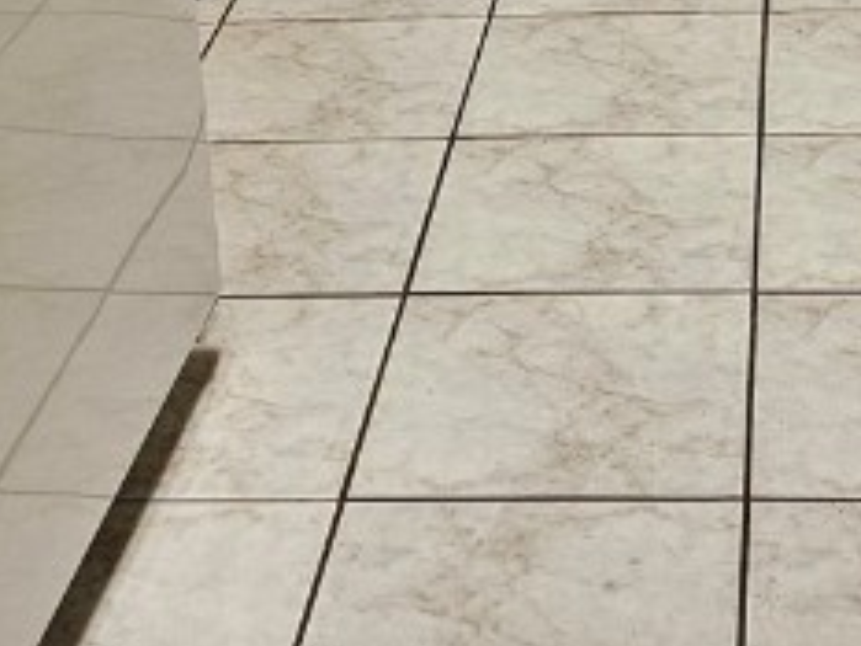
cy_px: -447
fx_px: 2513
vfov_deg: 13.4
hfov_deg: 19.4
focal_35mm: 101
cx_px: 584
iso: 400
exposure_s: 1/170
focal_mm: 5.4
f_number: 1.8
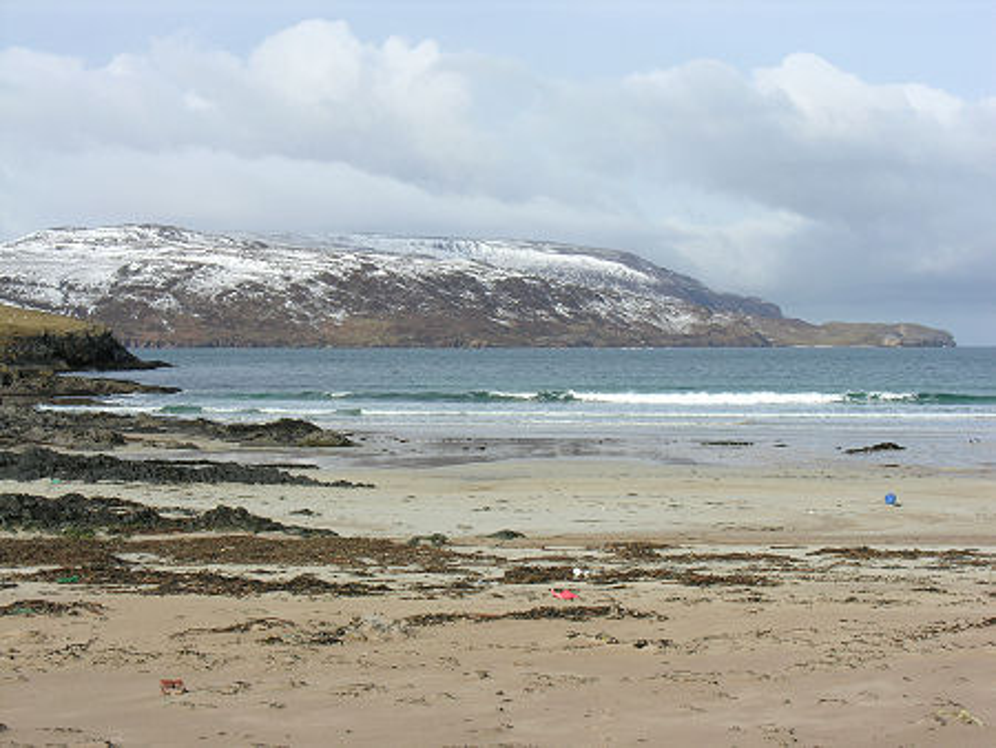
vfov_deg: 17.2
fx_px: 2476
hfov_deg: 22.7
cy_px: 374
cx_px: 498
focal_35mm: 86
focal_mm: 21.8
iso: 50
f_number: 6.2
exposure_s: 1/196
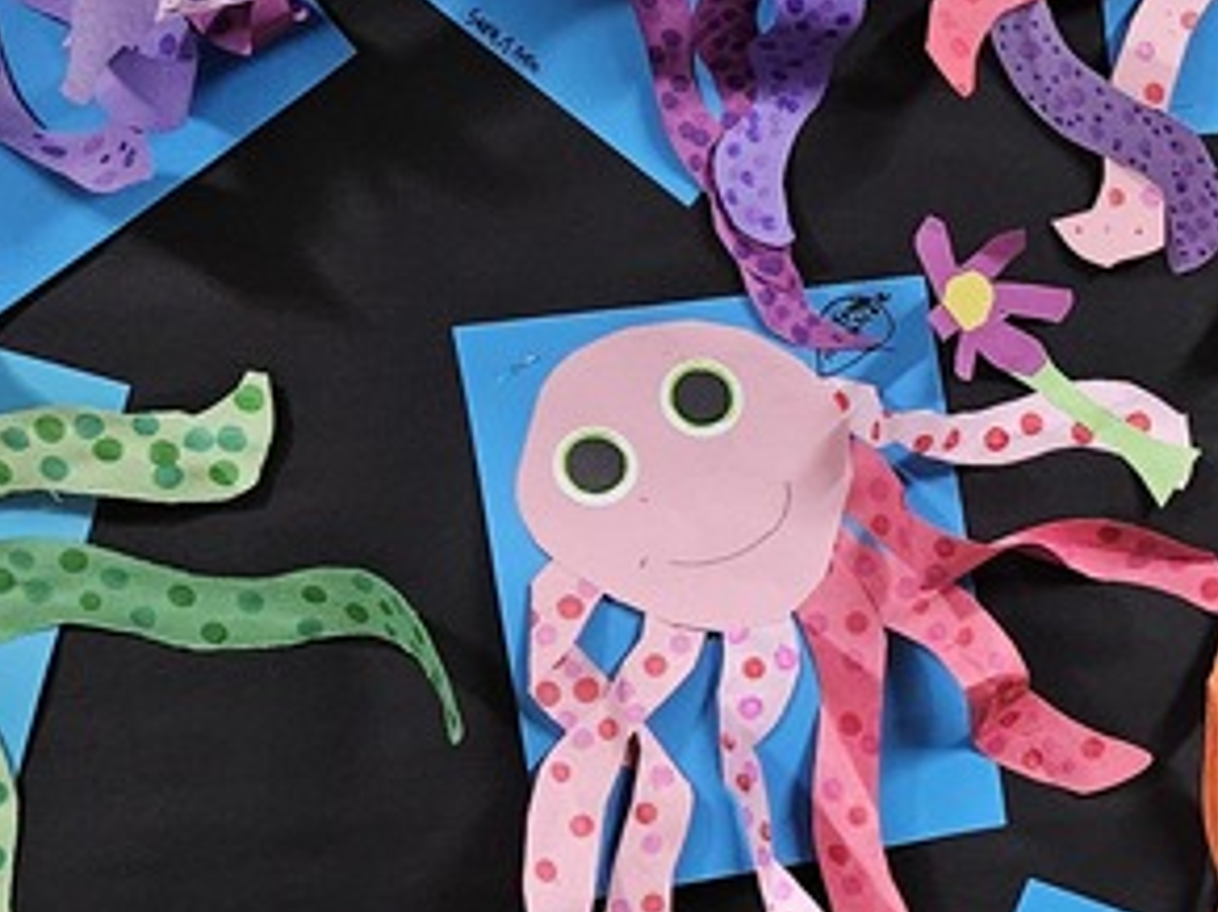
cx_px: 1632
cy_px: 644
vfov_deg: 18.1
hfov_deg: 21.5
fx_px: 2849
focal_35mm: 81
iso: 640
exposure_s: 1/60
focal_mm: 5.4
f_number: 1.8
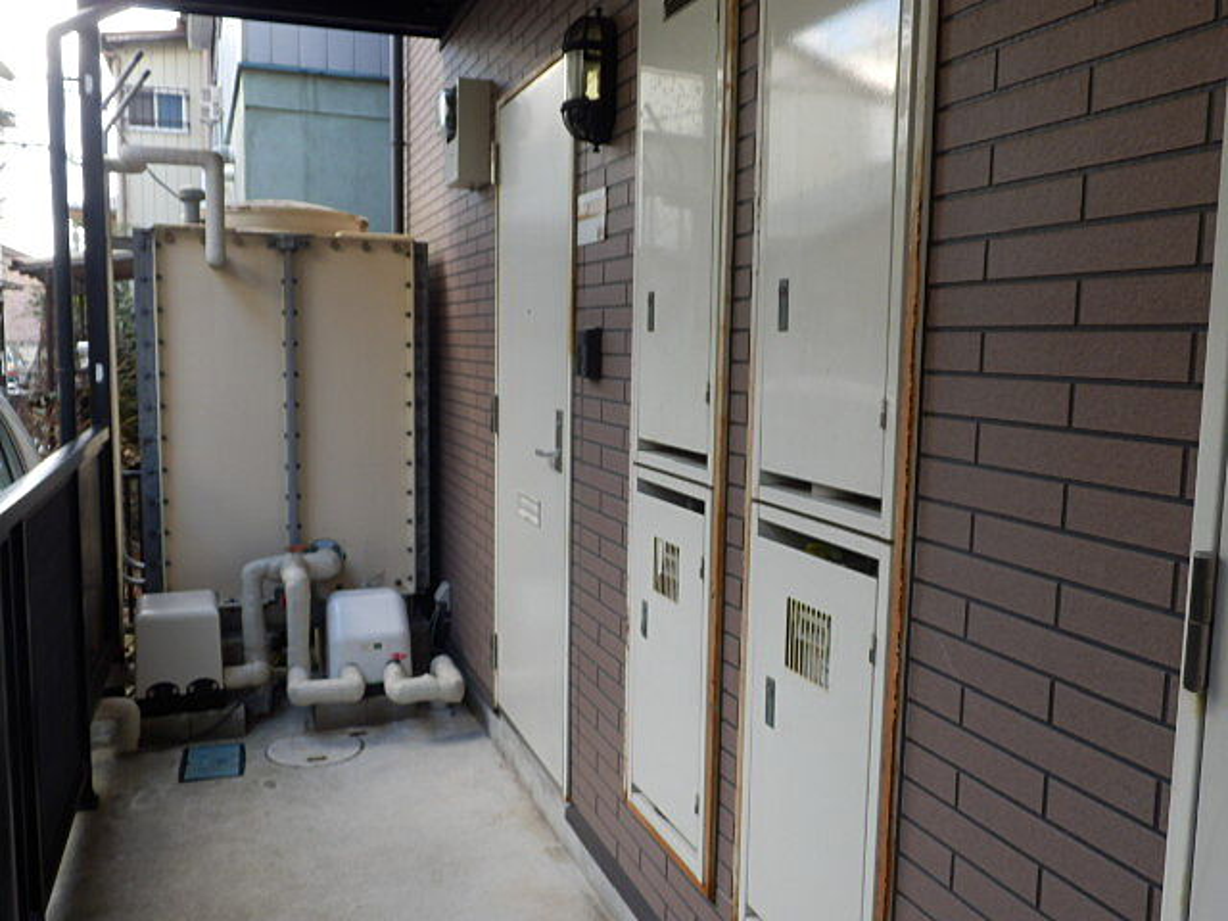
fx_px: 1171
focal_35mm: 33
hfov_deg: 55.4
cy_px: 460
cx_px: 614
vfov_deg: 42.9
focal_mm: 5.9
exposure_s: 1/30
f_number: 3.7
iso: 80
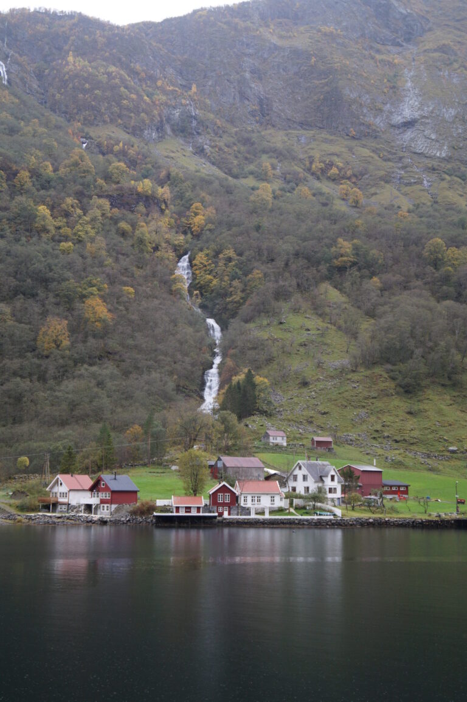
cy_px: 351
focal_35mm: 42
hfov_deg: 31.9
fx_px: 818
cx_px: 234
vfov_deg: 46.4
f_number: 4
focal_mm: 28
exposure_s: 1/160
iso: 320
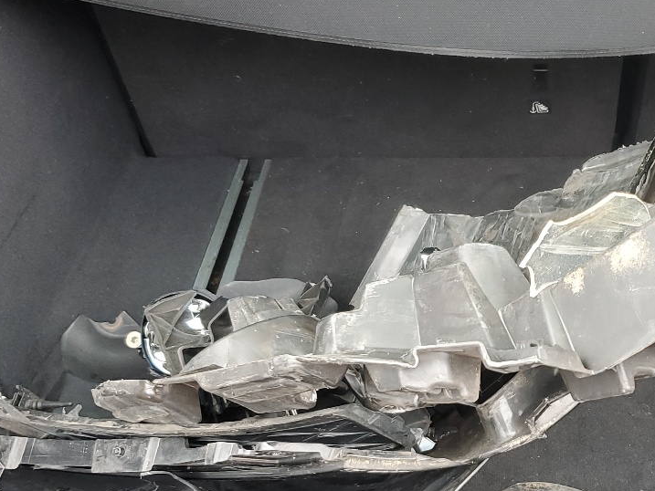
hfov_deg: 32.3
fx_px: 1098
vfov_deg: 24.9
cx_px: 530
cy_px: 370
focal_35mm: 58
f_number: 1.5
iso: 70
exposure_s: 1/60.2
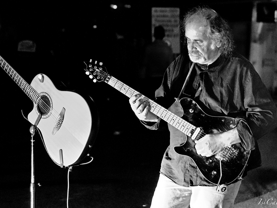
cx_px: 132
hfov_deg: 17.3
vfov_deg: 13.0
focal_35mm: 114
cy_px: 104
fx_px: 912
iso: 4000
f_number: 4
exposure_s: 1/202
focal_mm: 70
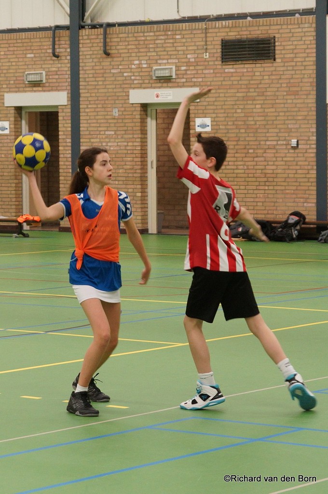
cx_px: 164
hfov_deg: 18.1
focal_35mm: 75
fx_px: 1028
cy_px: 247
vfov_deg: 27.0
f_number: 3.2
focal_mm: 50
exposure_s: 1/160
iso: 800
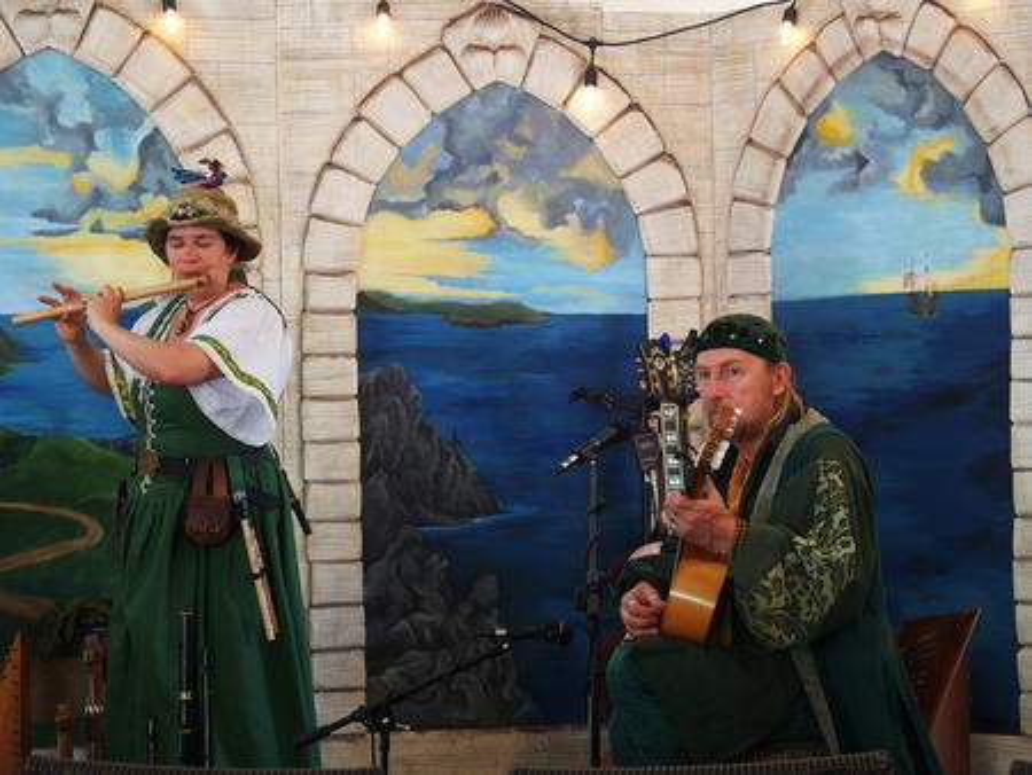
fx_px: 2983
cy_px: 388
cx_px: 516
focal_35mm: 100
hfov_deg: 19.6
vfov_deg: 14.8
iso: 320
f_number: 2.8
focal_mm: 21.2
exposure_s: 1/100
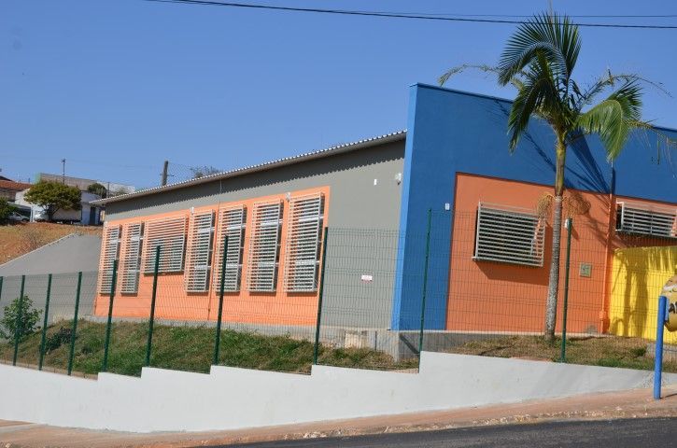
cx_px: 338
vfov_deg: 20.1
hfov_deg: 29.9
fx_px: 1267
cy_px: 224
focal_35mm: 68
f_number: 9
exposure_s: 1/320
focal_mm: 45
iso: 100
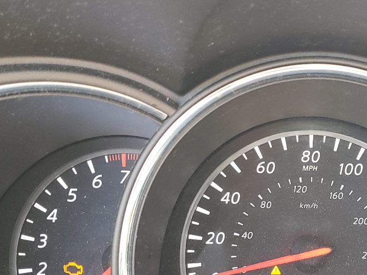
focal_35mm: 58
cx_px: 299
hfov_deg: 32.2
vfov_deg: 25.0
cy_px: 204
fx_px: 615
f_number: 1.5
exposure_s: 1/50
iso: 85
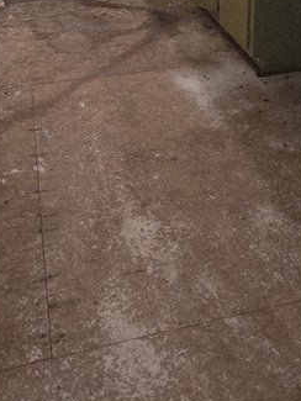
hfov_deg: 35.0
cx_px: 121
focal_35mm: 41
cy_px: -136
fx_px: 475
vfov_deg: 32.5
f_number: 2.2
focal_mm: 2.2
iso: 320
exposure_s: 1/60
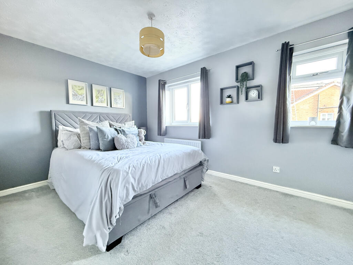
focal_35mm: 14
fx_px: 143
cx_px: 176
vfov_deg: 85.7
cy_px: 132
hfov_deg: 102.1
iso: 640
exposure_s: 1/60
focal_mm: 2.22
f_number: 2.2
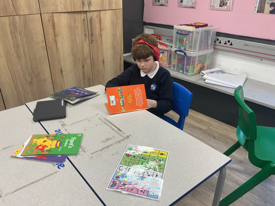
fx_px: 230
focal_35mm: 29
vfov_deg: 48.2
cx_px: 138
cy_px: 103
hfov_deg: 61.7
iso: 40
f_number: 1.8
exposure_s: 1/60
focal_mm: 3
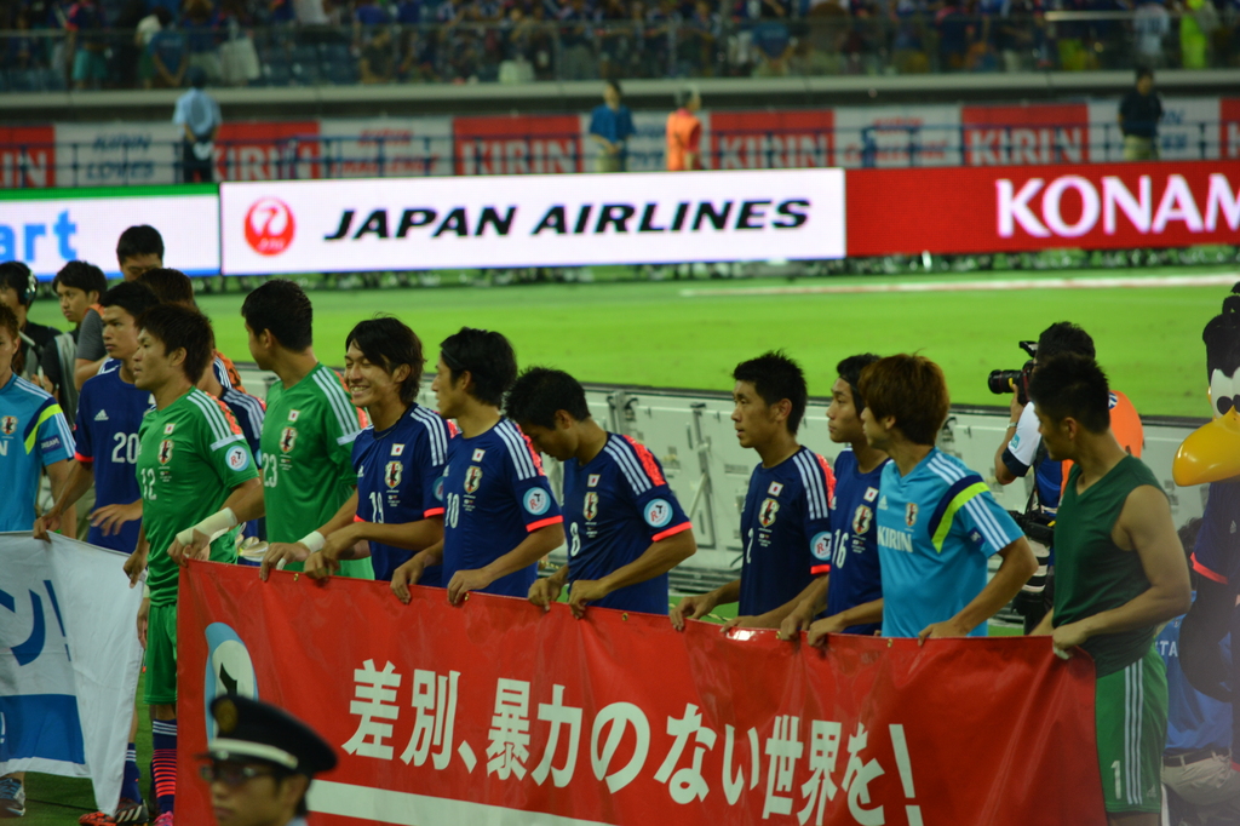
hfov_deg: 6.2
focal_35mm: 330
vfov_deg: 4.2
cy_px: 413
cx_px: 620
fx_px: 11362
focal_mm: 220
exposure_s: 1/60
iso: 400
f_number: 5.3
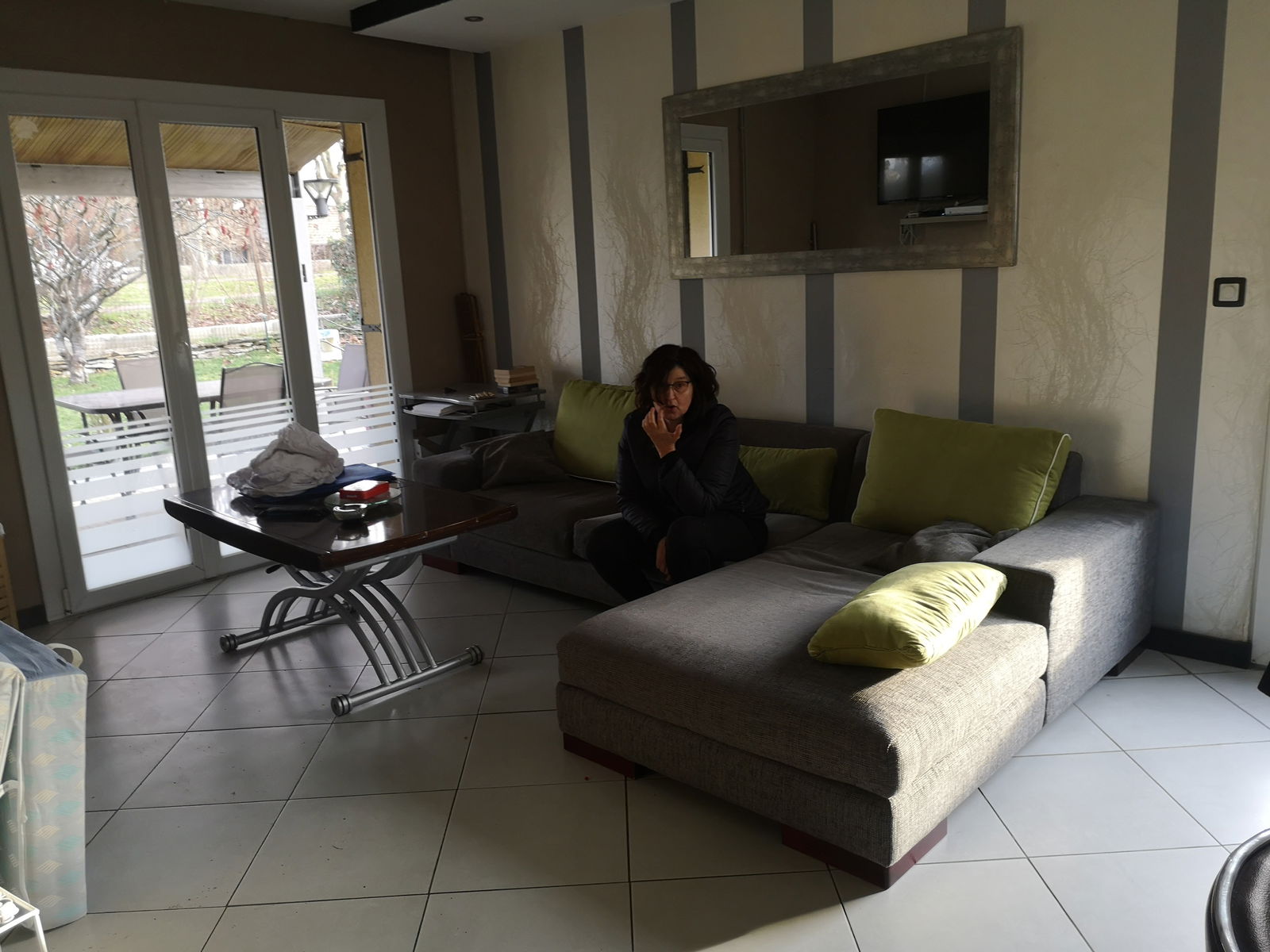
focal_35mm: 27
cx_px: 635
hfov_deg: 65.3
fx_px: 991
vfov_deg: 51.4
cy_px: 476
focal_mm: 3.95
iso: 100
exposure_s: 1/50
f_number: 1.8
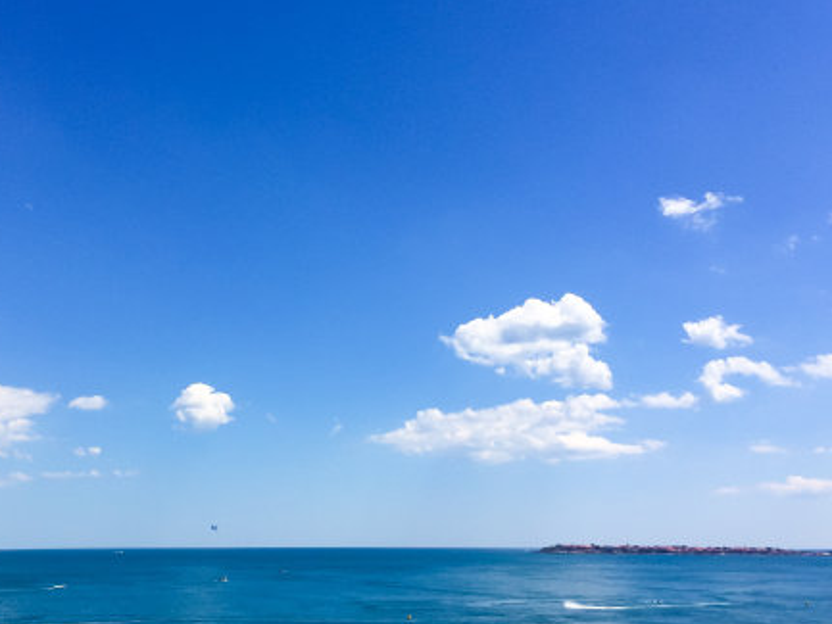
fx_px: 986
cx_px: 282
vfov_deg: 35.1
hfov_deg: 45.1
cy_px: 285
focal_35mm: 41
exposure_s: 1/4600
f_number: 2.2
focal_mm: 4.15
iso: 32
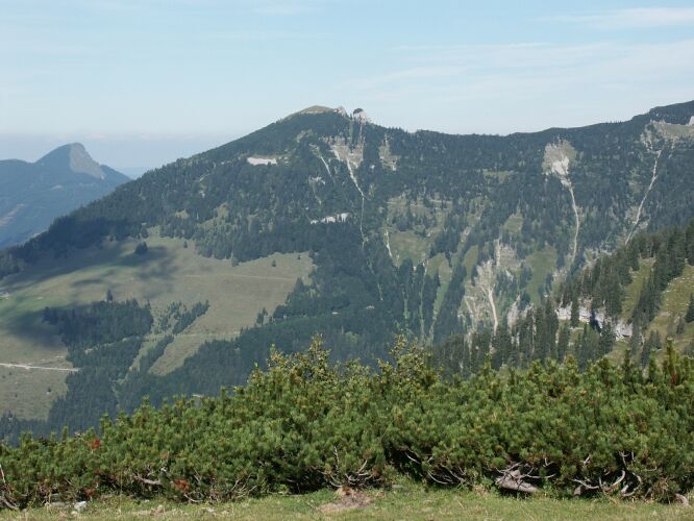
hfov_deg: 25.3
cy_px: 260
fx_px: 1544
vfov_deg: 19.2
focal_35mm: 77
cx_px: 347
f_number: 6.7
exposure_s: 1/500
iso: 100
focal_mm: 19.23
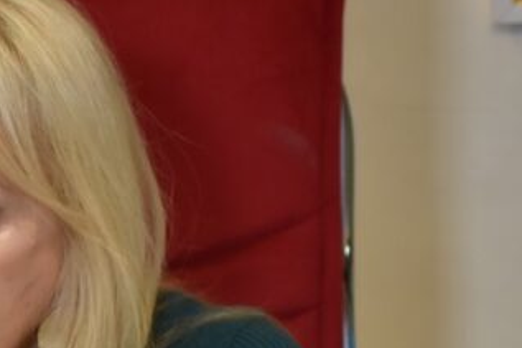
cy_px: 428
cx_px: -117
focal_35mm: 259
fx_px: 3753
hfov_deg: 7.9
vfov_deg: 5.3
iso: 500
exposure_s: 1/50
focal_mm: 48
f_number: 5.6
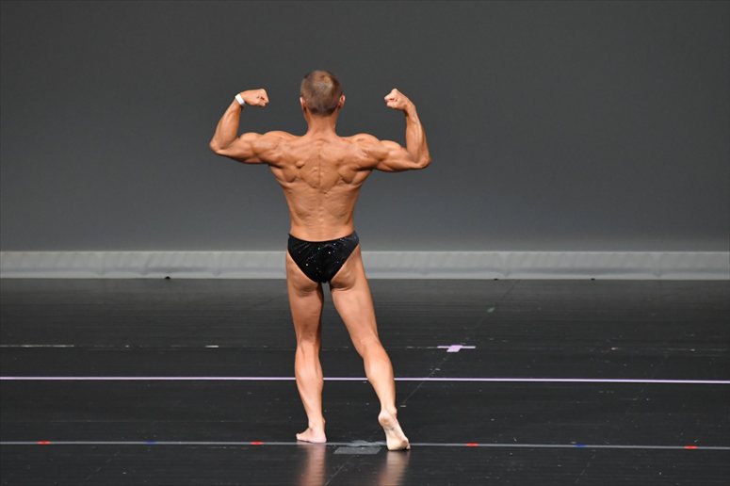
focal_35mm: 375
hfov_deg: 5.5
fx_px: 7601
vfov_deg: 3.7
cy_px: 243
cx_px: 365
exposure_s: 1/400
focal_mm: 250
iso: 4000
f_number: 5.6
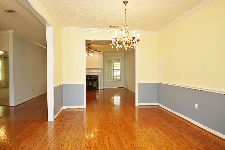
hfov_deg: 90.0
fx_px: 113
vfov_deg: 67.4
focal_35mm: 18
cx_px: 112
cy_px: 75
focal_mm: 12
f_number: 4.5
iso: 500
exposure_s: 1/60
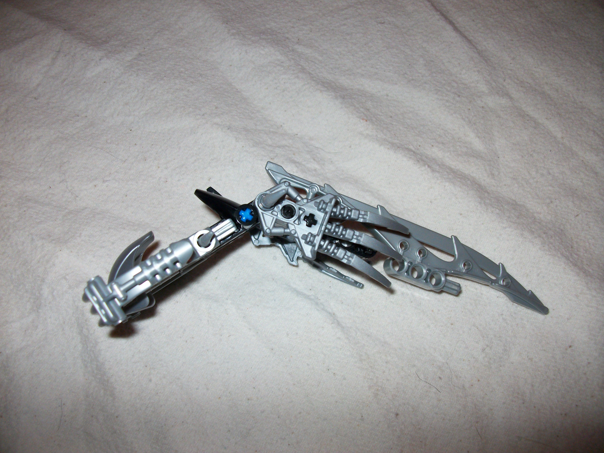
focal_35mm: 34
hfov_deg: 54.0
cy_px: 226
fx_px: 593
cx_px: 302
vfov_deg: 41.8
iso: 125
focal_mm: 5.7
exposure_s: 1/40
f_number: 2.9
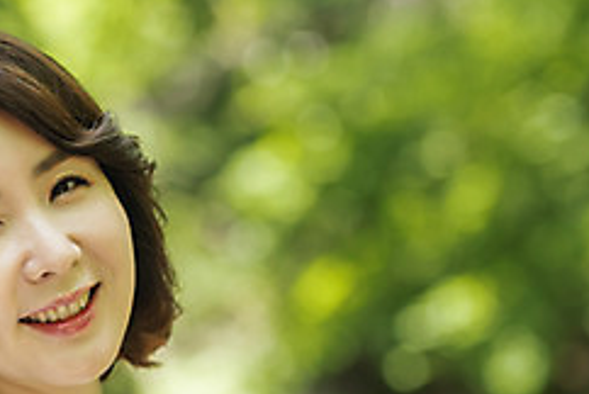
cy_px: 384
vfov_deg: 6.5
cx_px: -111
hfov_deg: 9.7
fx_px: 3440
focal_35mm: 210
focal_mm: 85
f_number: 2.5
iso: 320
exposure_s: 1/400
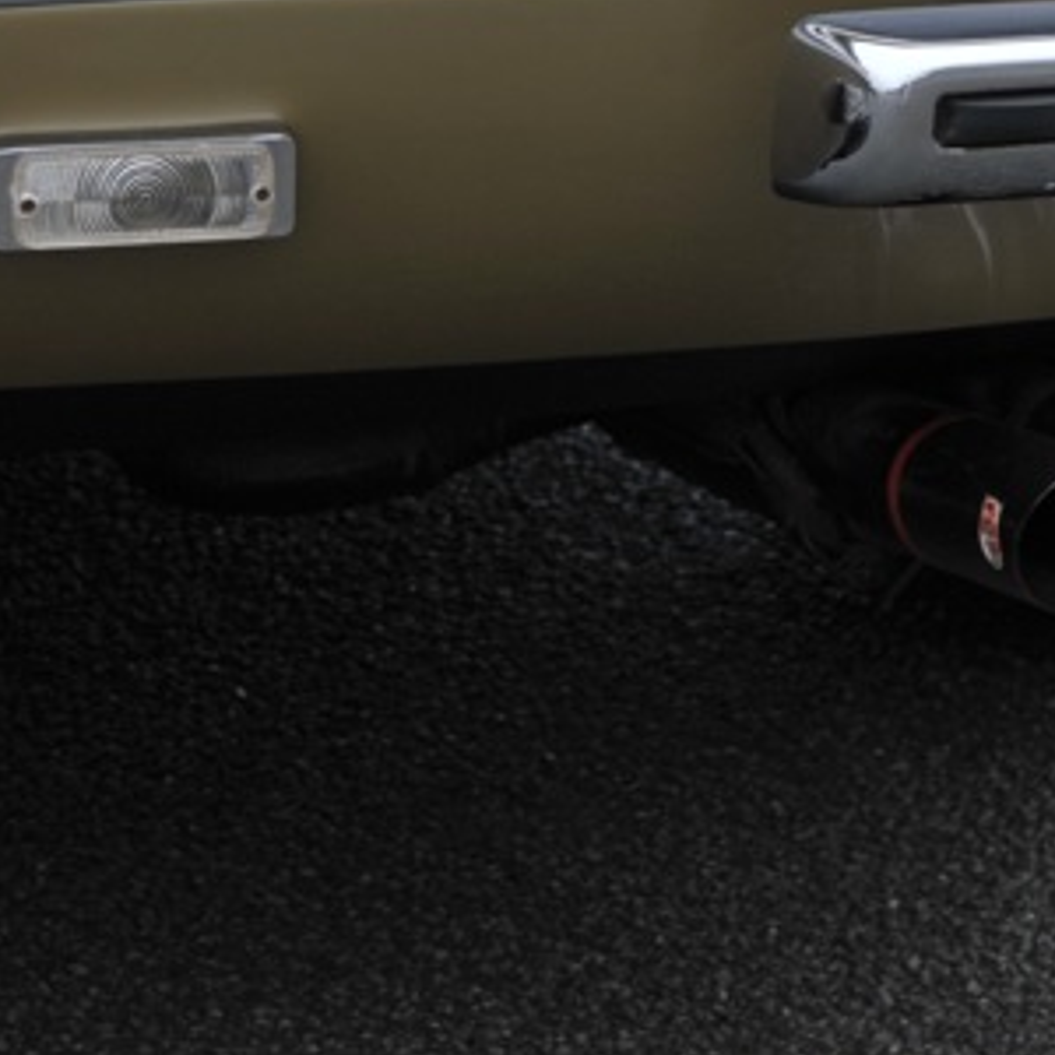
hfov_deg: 8.3
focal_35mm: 210
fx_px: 7241
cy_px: -436
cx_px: -91
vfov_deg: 8.2
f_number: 5.6
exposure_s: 1/160
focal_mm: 58
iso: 200
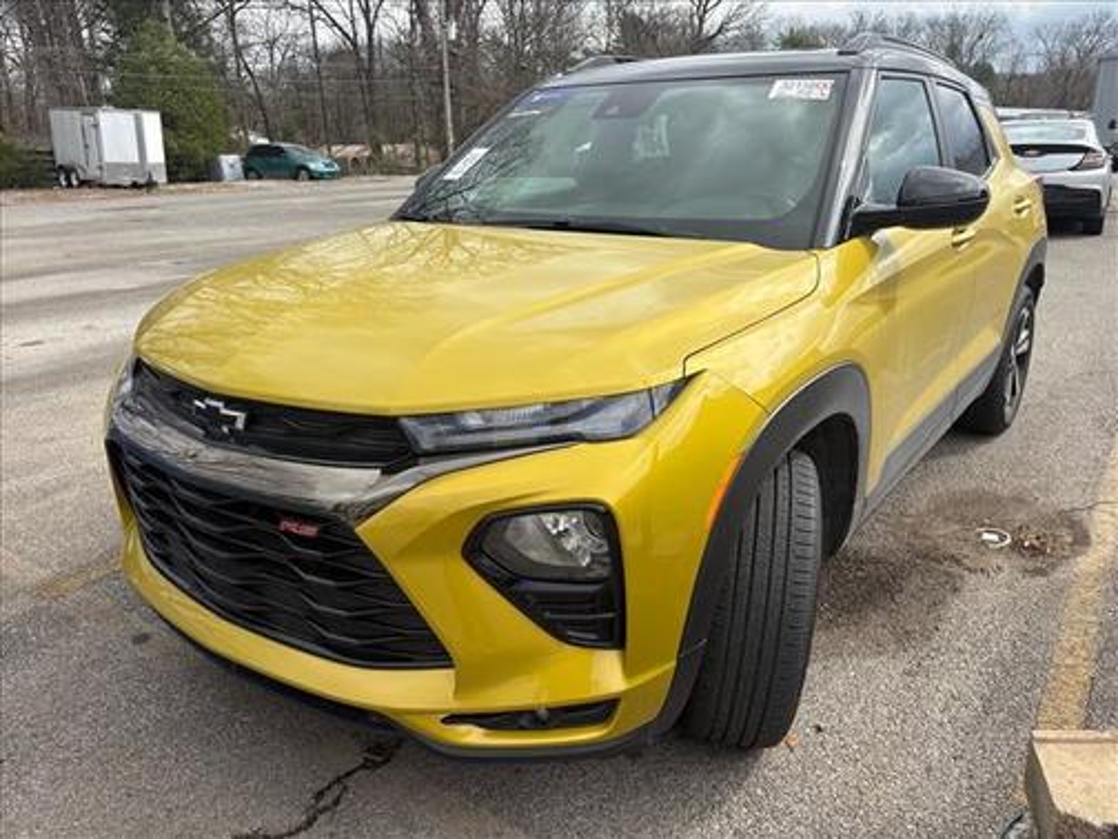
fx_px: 840
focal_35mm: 26
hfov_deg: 67.3
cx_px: 559
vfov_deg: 53.1
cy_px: 420
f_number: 1.6
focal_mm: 5.96
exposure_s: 1/2208
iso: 50
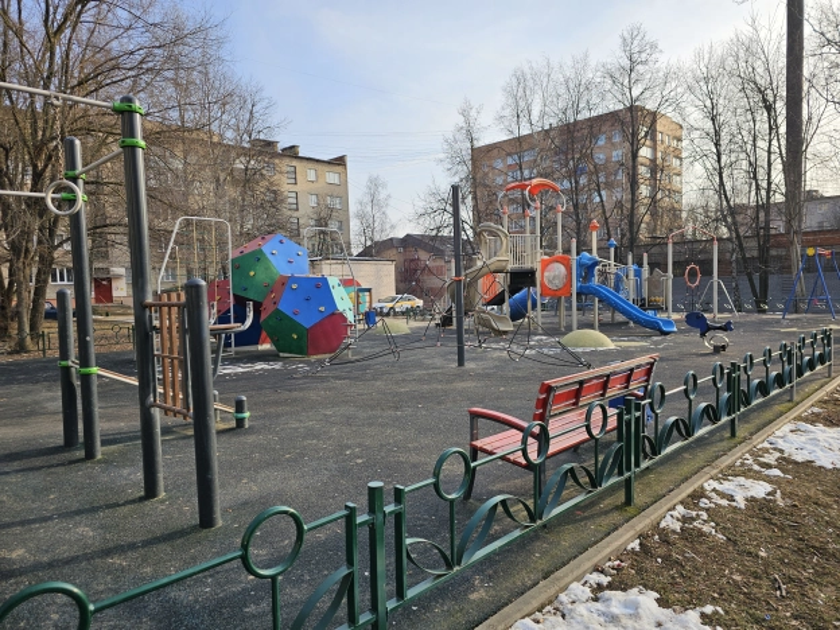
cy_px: 315
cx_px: 420
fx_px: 558
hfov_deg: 73.9
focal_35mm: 23
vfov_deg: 58.9
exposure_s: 1/340
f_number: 1.7
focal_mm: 6.3
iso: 10
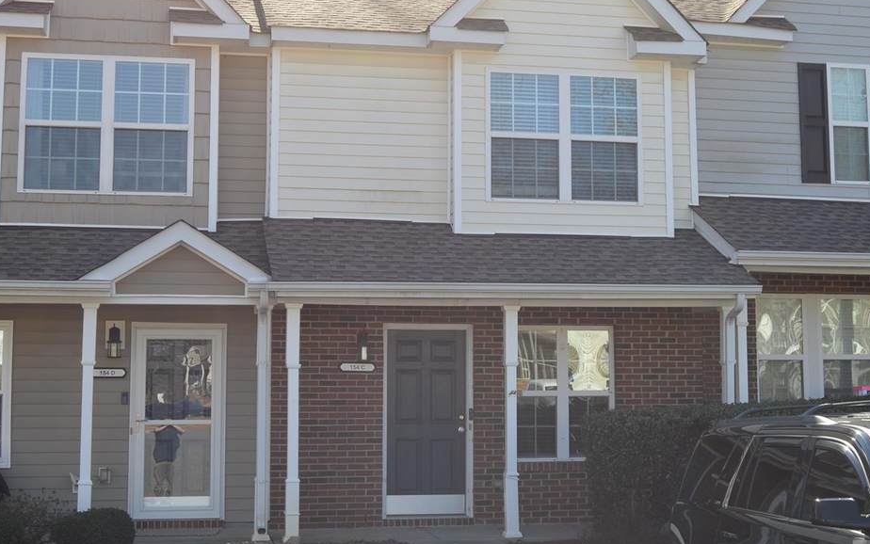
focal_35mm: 55
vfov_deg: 23.6
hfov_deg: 36.9
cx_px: 476
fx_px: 1304
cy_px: 256
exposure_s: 1/160
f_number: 6.3
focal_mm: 26
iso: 100
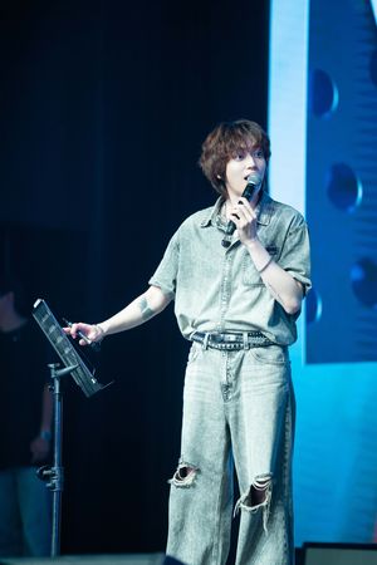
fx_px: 2827
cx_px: 188
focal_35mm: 180
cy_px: 282
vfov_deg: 11.4
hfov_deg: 7.6
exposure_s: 1/125
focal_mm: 180
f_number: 2.8
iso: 320
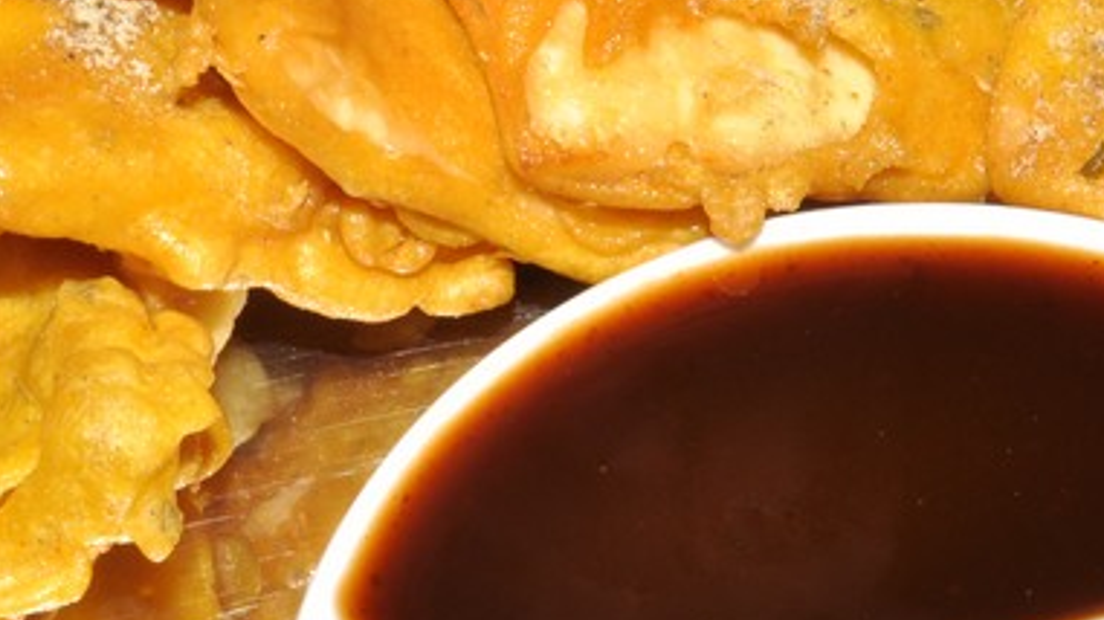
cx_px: 643
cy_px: 481
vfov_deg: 7.8
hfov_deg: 13.9
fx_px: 4520
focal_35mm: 154
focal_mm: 35
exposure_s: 1/60
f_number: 20
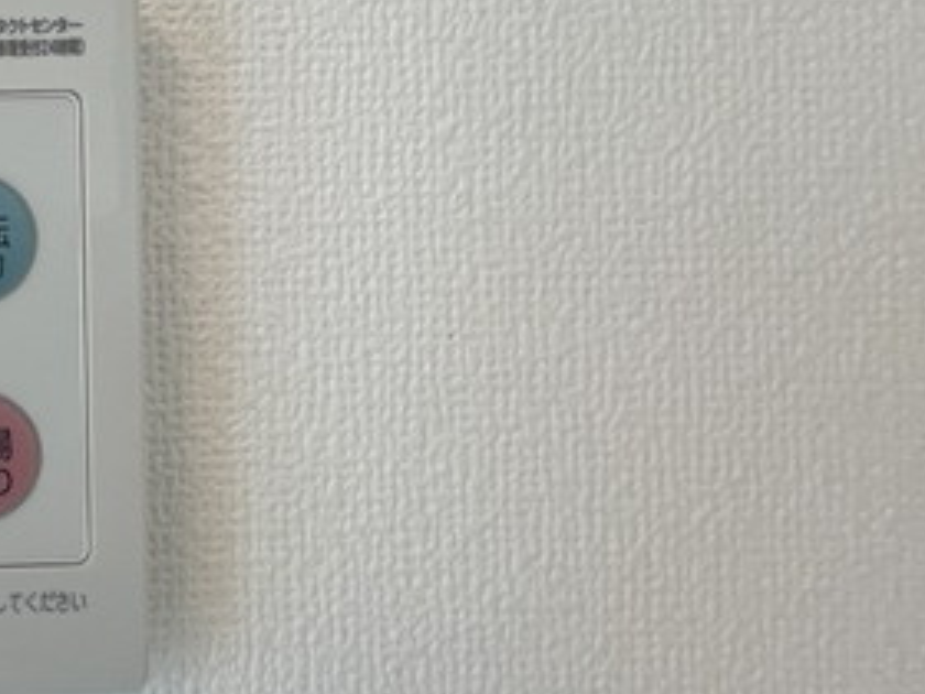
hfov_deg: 31.4
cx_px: -370
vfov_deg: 35.9
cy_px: 314
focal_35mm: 40
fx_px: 1069
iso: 200
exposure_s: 1/100
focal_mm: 1.55
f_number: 2.4
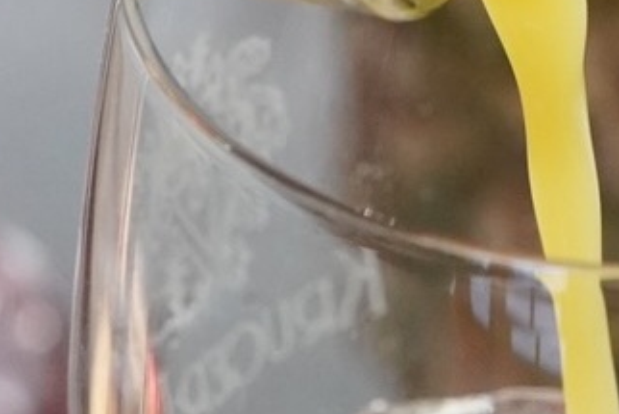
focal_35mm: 356
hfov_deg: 5.8
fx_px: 6129
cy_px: 229
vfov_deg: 3.9
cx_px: 559
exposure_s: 1/160
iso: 1600
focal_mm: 51
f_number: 3.5
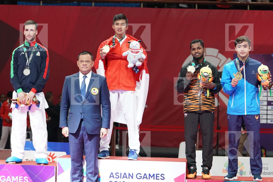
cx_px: 136
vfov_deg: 9.3
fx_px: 1115
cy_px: 91
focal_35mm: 147
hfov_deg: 14.0
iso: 5000
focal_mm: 98
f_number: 4
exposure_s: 1/500
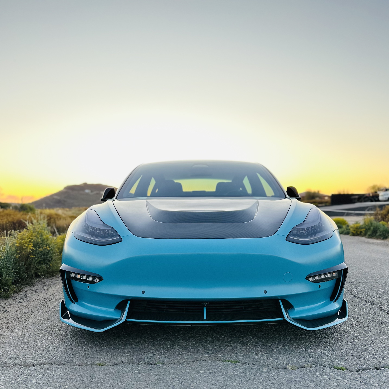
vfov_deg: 55.2
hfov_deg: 55.6
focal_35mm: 29
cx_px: 195
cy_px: 234
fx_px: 369
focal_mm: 6.86
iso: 160
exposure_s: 1/121
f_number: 1.78
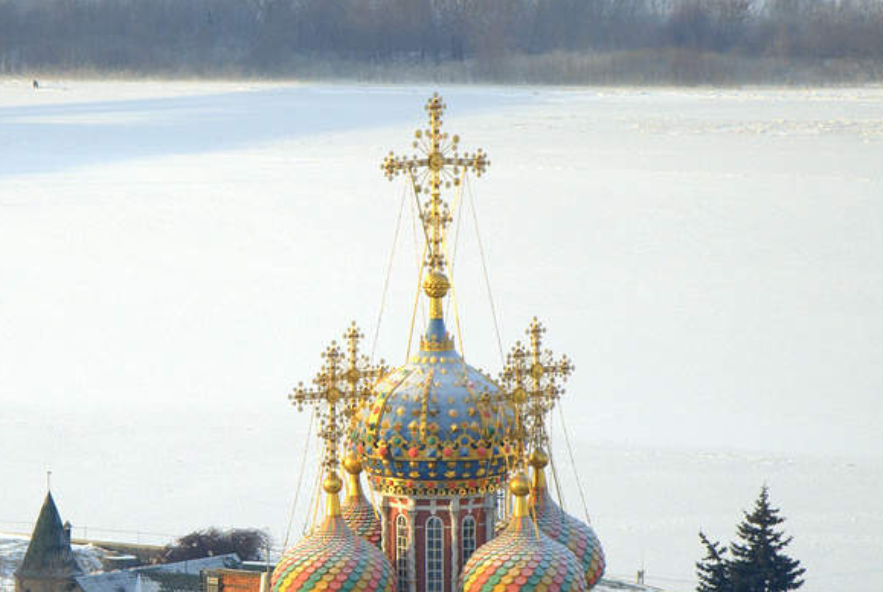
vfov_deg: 4.5
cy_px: 397
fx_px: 7571
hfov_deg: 6.7
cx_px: 192
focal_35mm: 308
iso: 200
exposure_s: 1/250
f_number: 5.6
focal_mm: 85
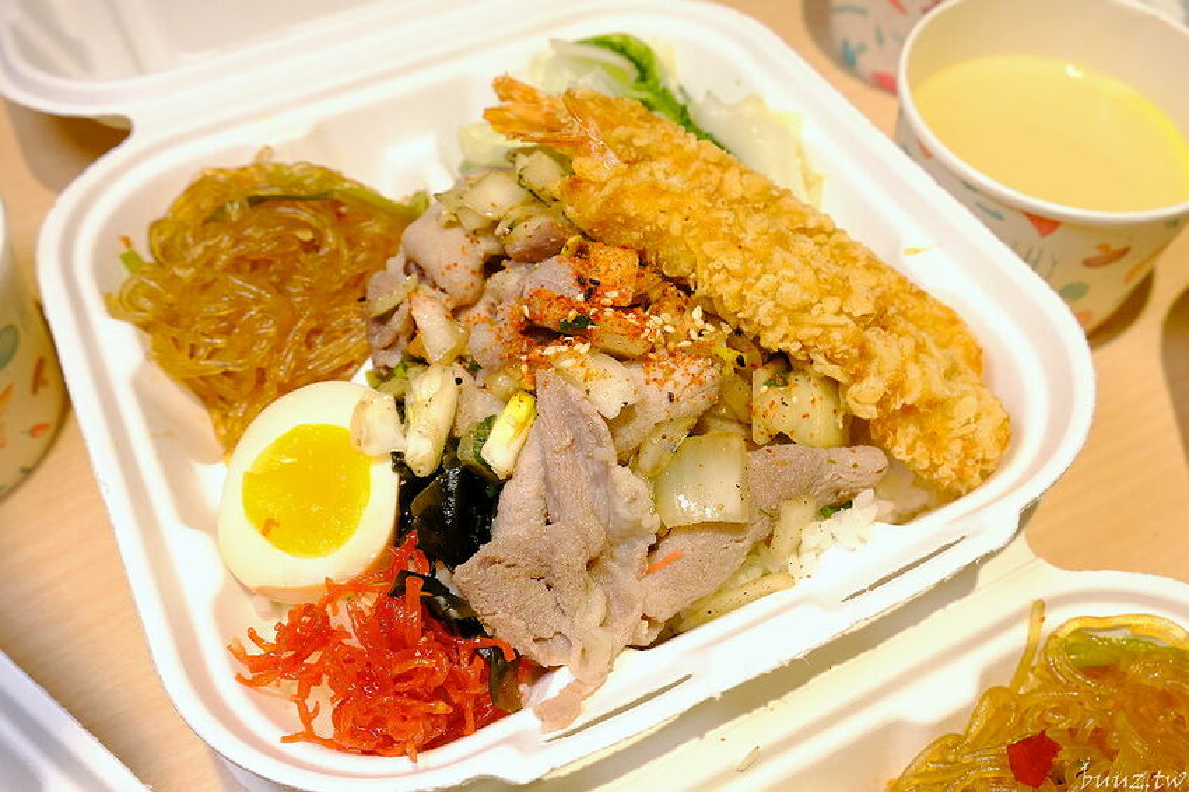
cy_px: 396
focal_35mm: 29
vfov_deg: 44.9
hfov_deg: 63.7
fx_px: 957
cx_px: 594
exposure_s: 1/160
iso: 1250
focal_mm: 19.6
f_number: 5.6
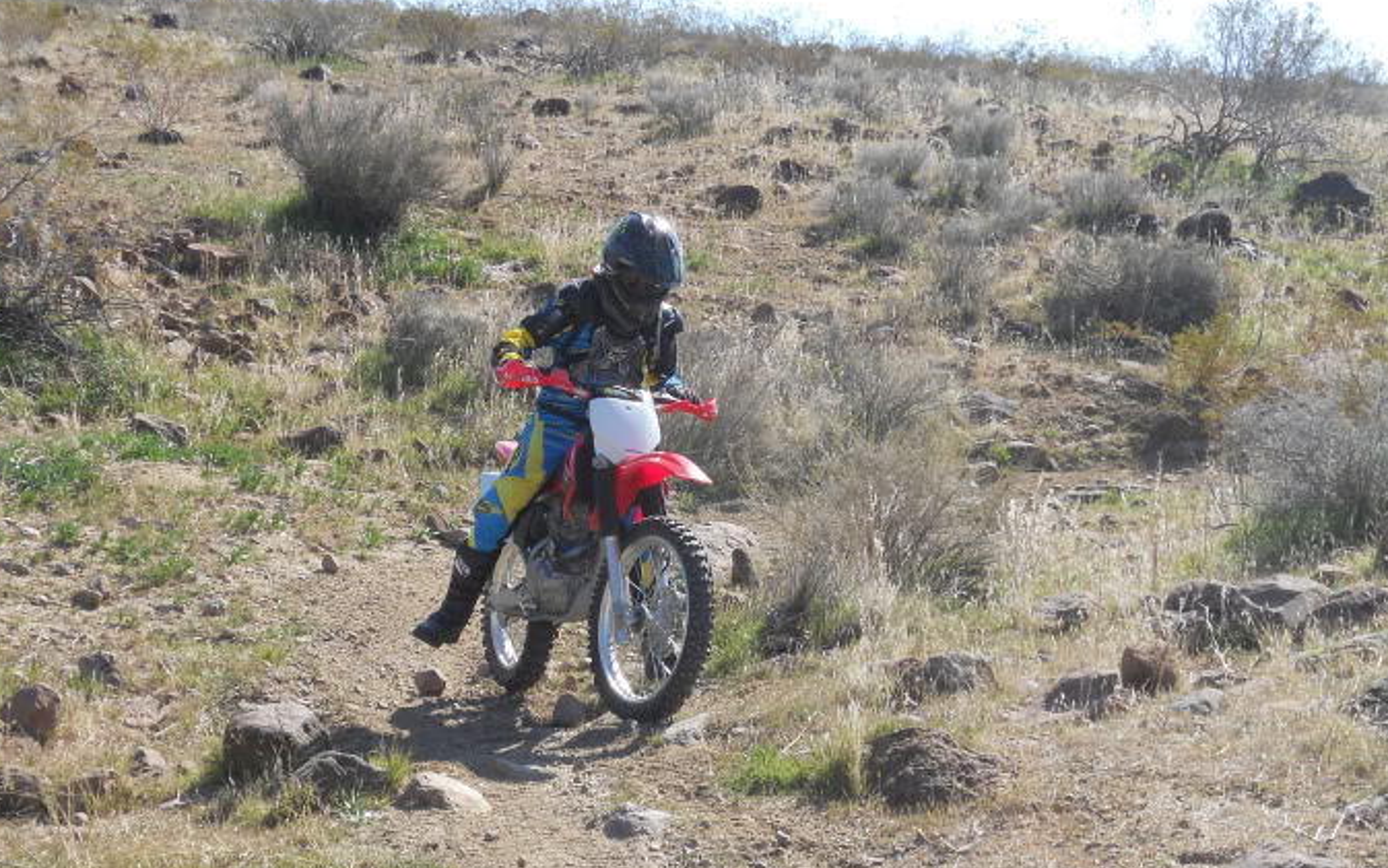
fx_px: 2573
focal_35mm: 68
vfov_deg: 19.1
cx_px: 662
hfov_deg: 30.2
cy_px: 522
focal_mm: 9.8
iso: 80
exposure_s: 1/320
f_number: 4.8
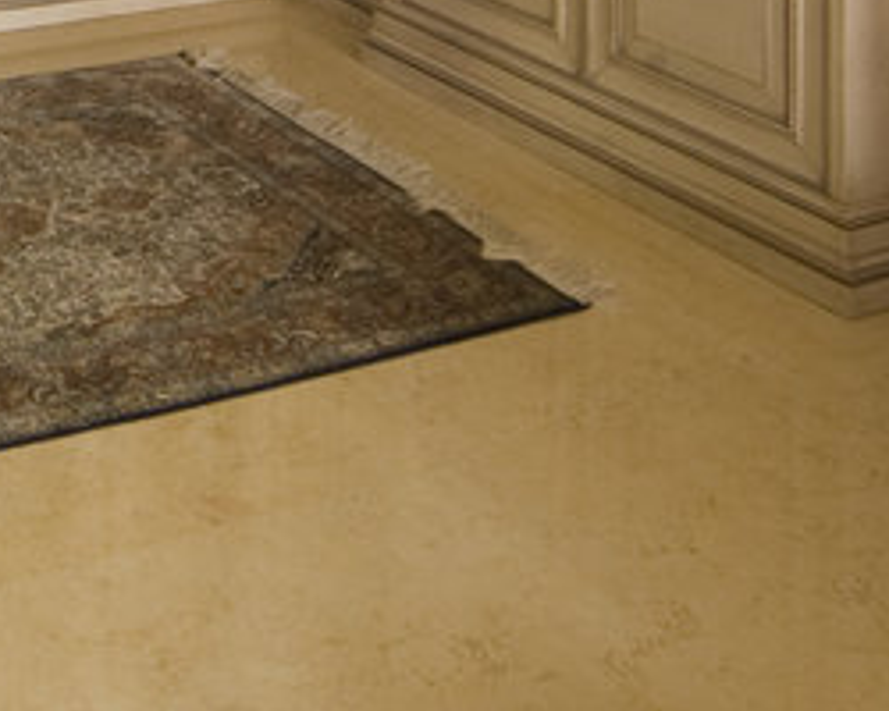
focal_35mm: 63
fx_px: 1658
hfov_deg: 28.2
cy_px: -558
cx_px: 0
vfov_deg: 18.8
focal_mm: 12
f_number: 13
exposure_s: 6
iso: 200
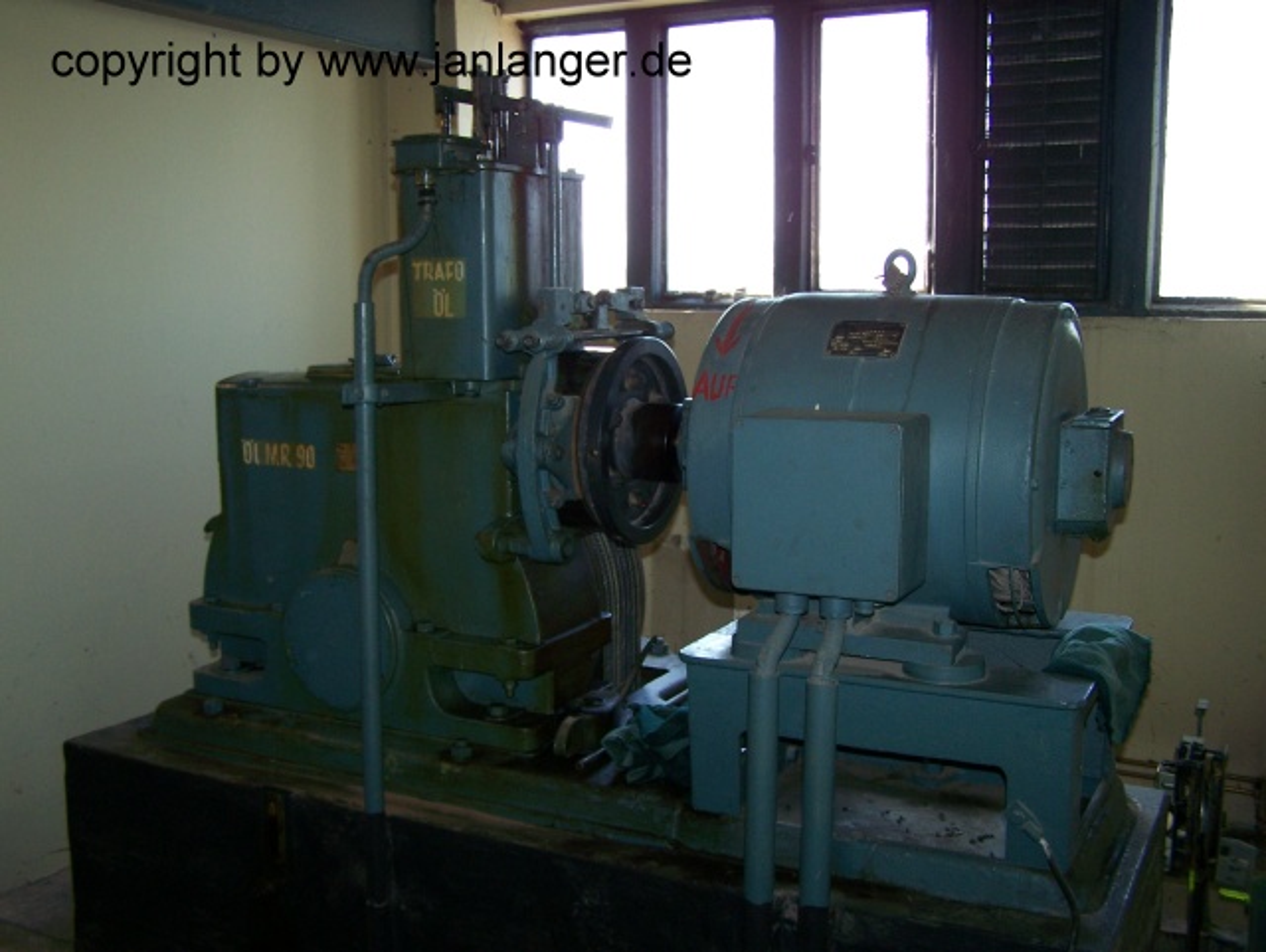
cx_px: 633
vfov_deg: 37.8
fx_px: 1391
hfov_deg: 48.9
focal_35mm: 38
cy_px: 476
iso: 100
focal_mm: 6.3
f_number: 2.8
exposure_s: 1/60
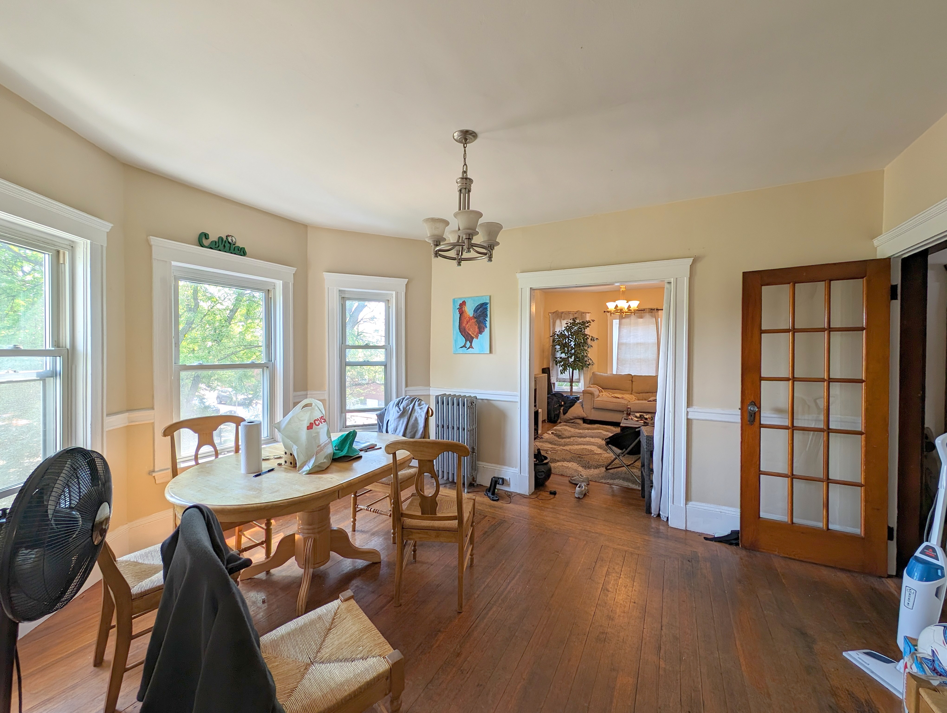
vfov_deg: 94.6
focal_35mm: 12
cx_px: 474
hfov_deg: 110.5
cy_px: 356
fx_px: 329
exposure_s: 1/120
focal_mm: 2.23
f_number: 1.95
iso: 62
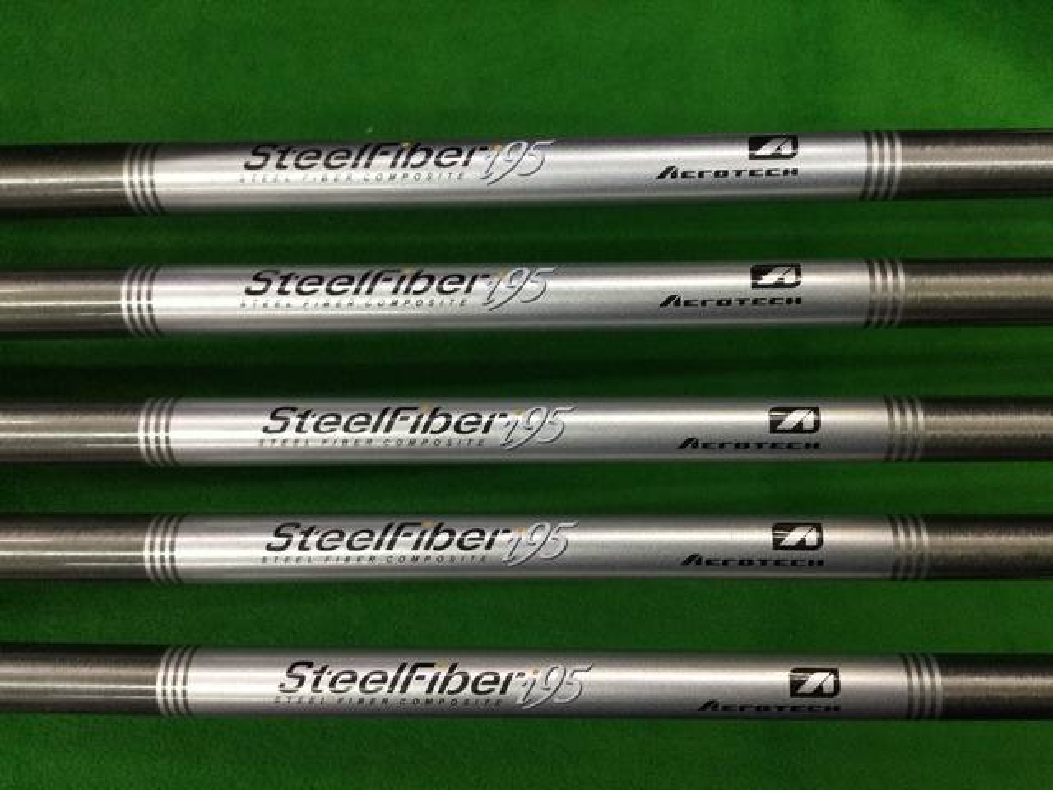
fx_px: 943
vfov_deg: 45.4
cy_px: 395
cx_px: 526
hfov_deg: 58.4
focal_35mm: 31
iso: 50
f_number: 2.4
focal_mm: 3.3
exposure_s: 1/30
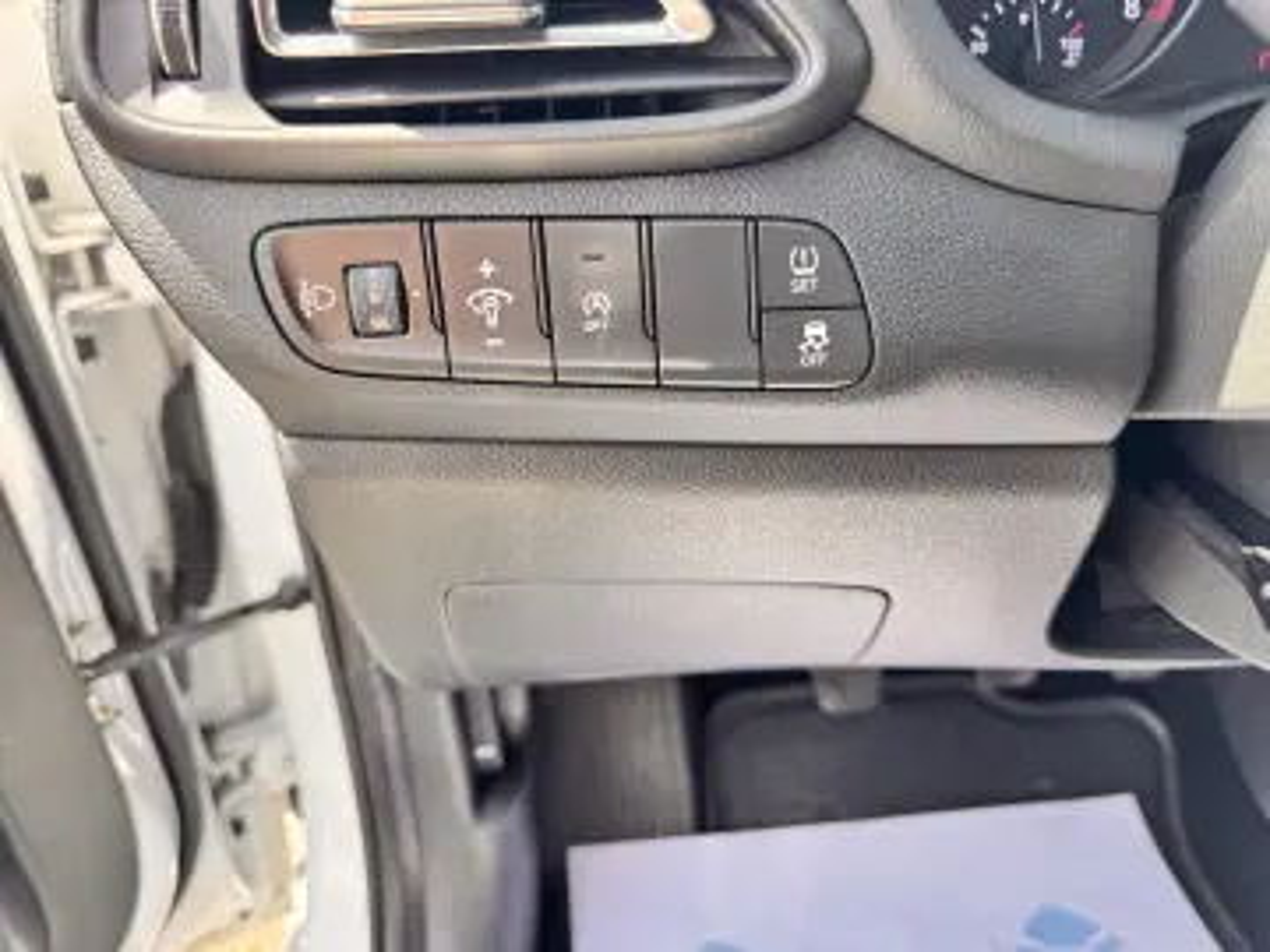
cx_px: 635
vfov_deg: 56.8
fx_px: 881
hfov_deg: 71.6
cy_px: 476
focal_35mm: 24
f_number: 1.78
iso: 64
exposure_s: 1/182
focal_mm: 6.76
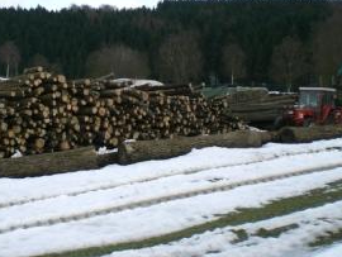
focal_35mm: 63
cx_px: 151
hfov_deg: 30.7
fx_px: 623
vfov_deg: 23.3
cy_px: 105
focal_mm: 6.3
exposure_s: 1/250
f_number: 4.4
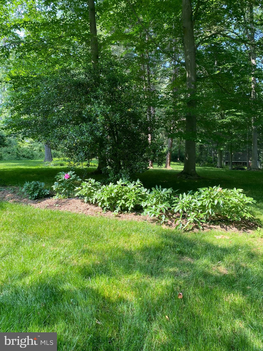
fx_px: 263
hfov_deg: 53.1
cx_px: 132
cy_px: 176
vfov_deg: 67.3
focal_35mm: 26
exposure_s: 1/170
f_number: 1.8
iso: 32
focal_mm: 4.25
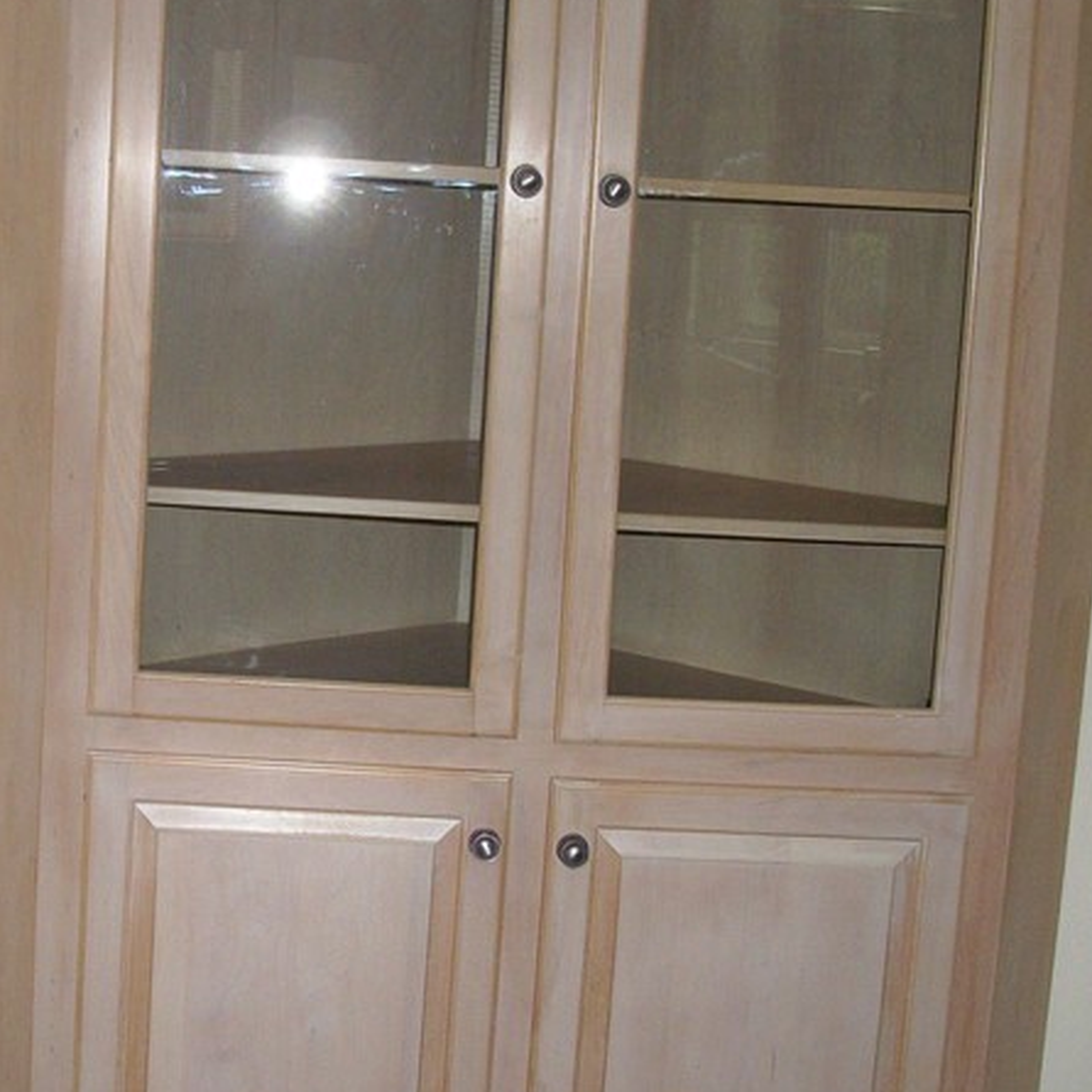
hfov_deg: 25.9
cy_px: 570
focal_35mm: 65
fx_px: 2320
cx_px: 191
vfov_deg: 26.5
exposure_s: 1/125
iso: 80
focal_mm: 5.7
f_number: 2.9
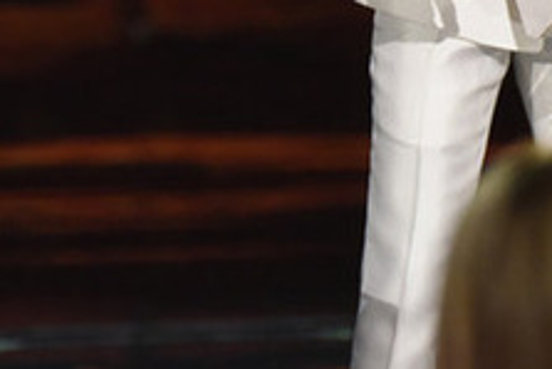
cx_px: -45
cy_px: -168
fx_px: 14484
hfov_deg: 2.2
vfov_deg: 1.5
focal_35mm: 944
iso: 5000
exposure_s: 1/400
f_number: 4.5
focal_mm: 270
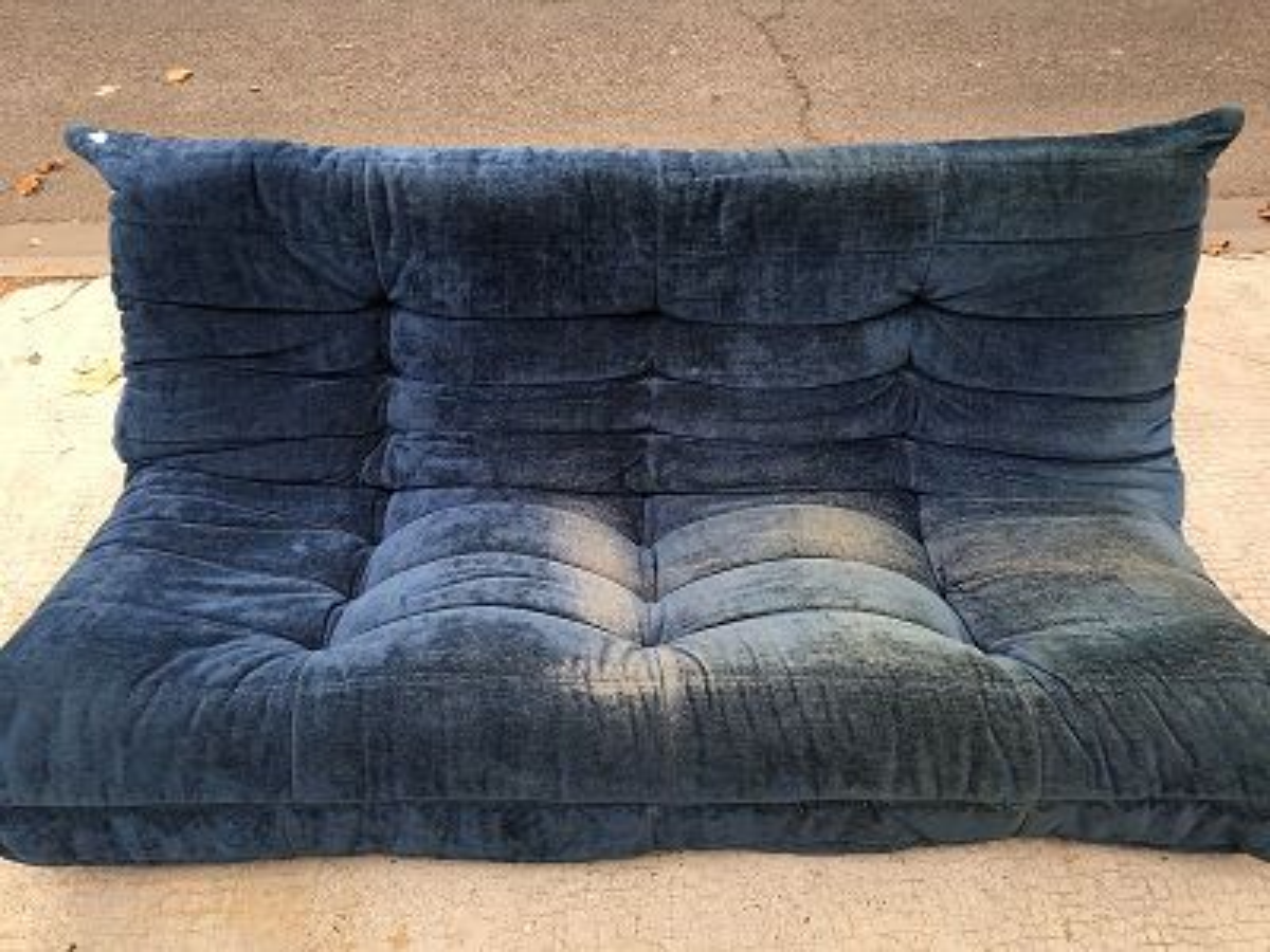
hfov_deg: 61.7
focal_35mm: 29
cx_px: 635
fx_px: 1064
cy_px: 476
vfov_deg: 48.2
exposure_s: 1/50
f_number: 2.2
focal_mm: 4.15
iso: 32
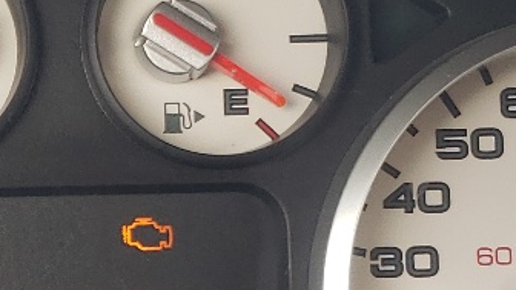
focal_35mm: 135
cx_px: -104
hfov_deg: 15.3
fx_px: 1847
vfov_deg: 9.0
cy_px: 226
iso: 50
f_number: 1.5
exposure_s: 1/110
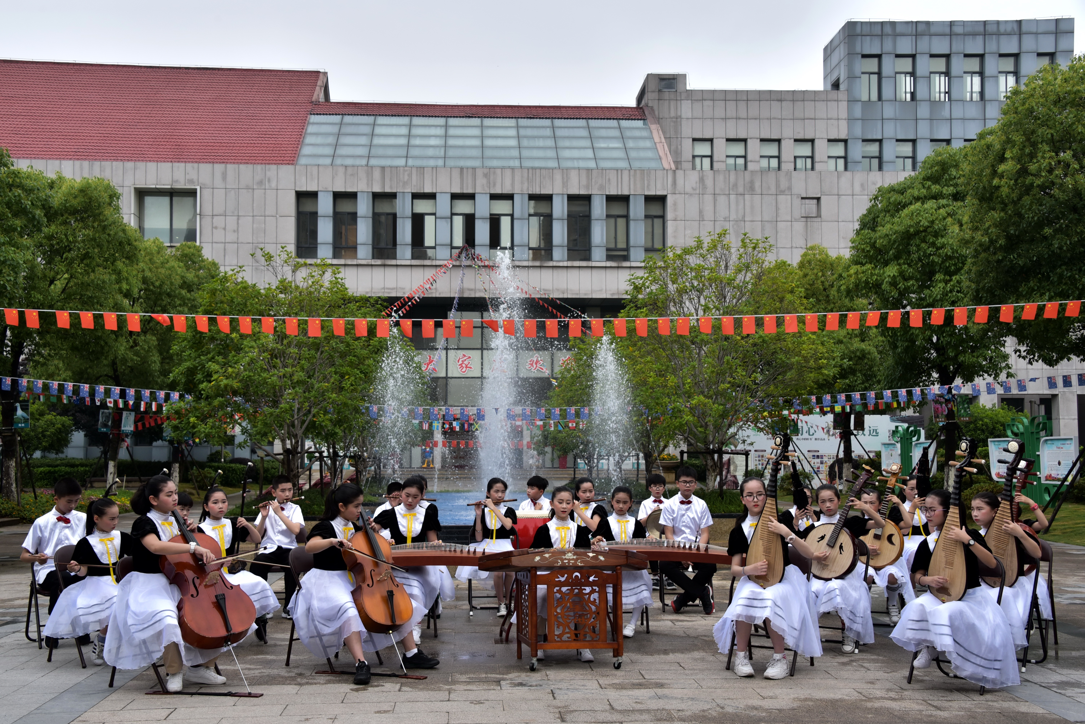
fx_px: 1266
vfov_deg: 31.9
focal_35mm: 42
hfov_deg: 46.4
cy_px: 362
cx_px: 542
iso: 400
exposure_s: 1/400
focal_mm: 42
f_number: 10
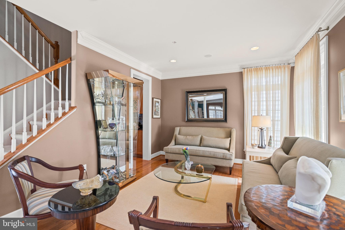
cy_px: 115
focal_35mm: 16
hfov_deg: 96.7
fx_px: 153
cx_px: 172
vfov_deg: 73.8
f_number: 4
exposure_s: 1/8
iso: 800
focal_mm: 16
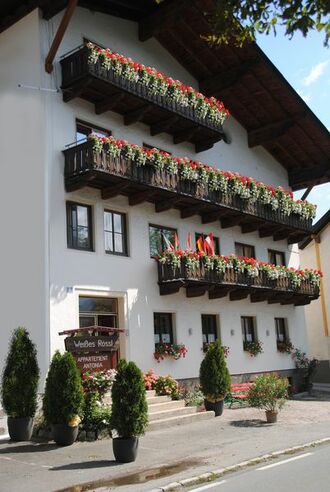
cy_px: 246
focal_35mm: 42
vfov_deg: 46.3
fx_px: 575
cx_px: 165
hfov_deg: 32.0
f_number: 5.6
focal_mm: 28
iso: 110
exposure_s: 1/125
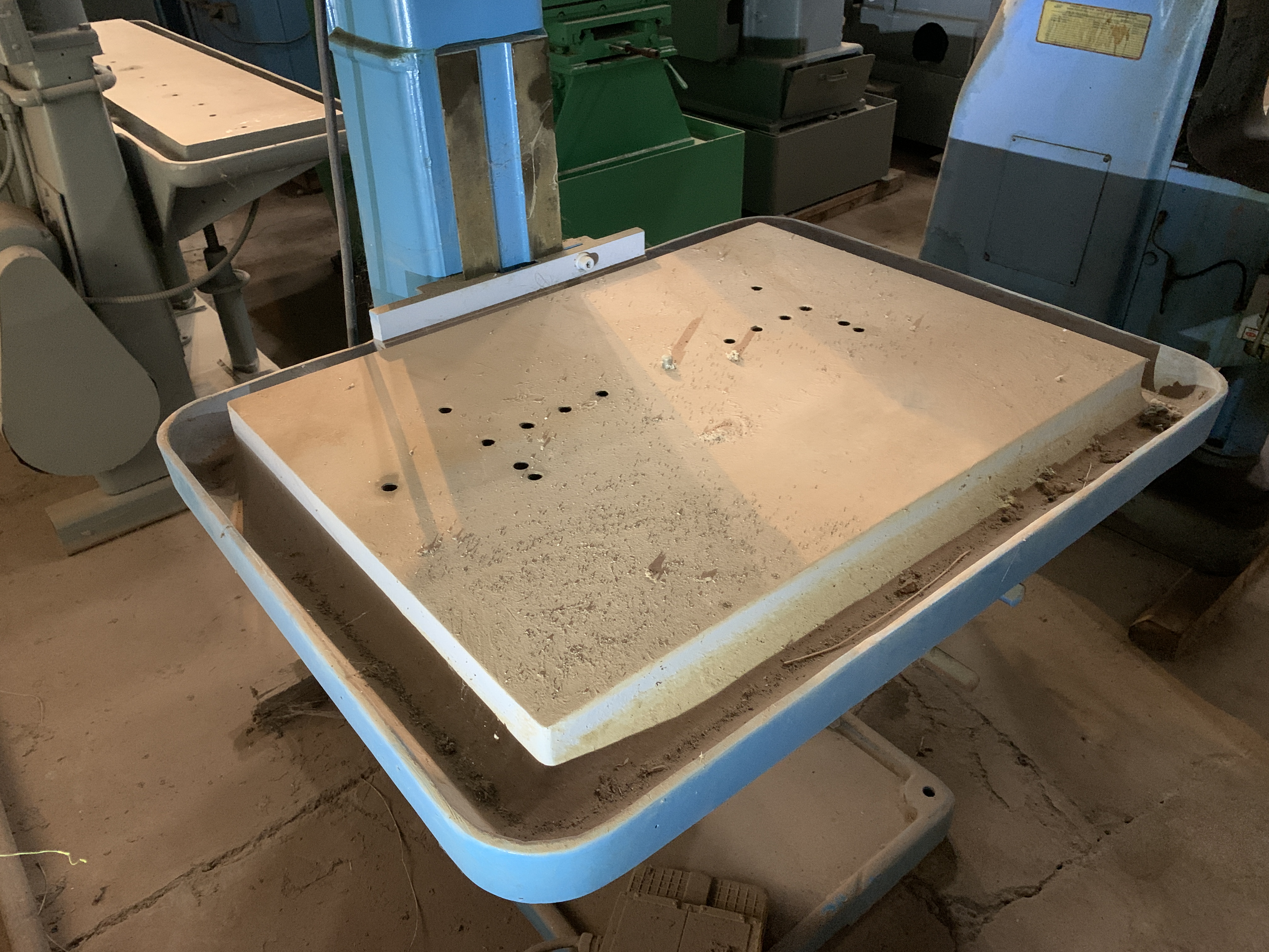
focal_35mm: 26
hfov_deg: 67.3
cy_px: 476
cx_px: 634
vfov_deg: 53.1
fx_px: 953
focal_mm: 4.25
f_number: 1.8
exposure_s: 1/30
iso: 640
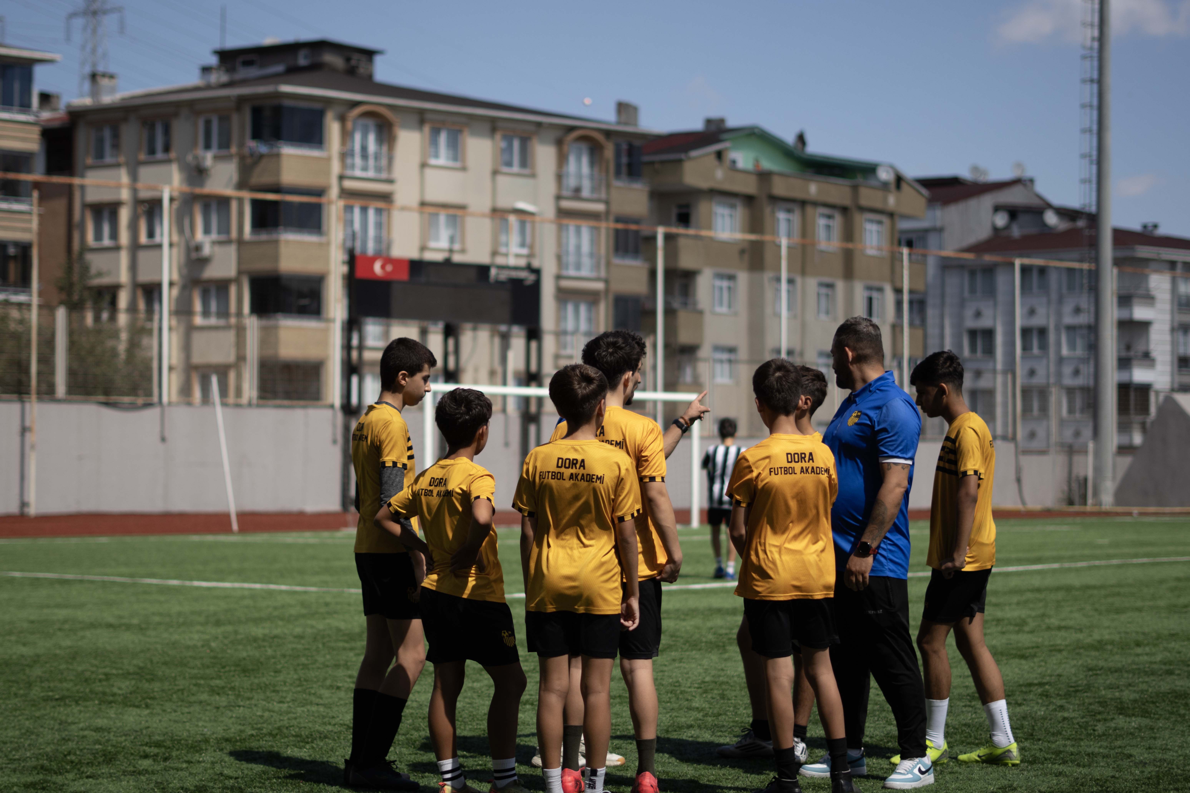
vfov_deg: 18.2
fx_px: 2479
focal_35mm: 75
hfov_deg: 27.0
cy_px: 396
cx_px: 595
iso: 125
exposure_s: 1/8000
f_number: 1.8
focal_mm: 50
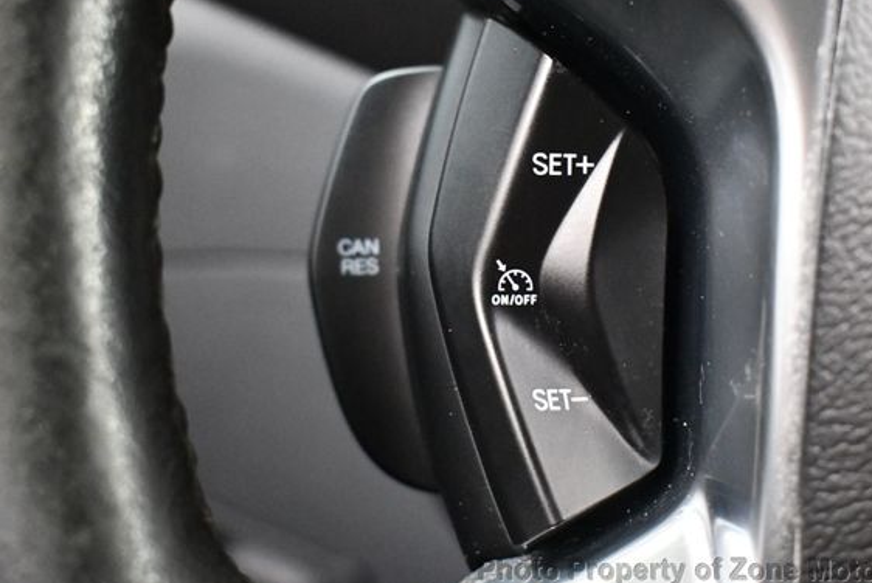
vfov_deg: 20.7
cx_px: 459
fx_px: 1600
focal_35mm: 66
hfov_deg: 30.5
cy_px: 268
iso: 6400
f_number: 4.2
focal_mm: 29
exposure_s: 1/60
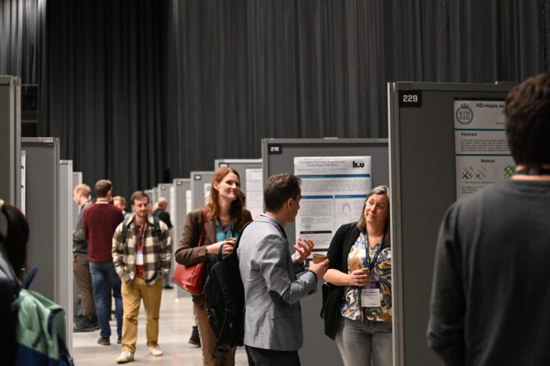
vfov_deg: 23.3
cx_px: 275
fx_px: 885
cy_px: 183
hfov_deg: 34.5
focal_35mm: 58
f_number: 2.8
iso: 3200
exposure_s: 1/125
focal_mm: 58
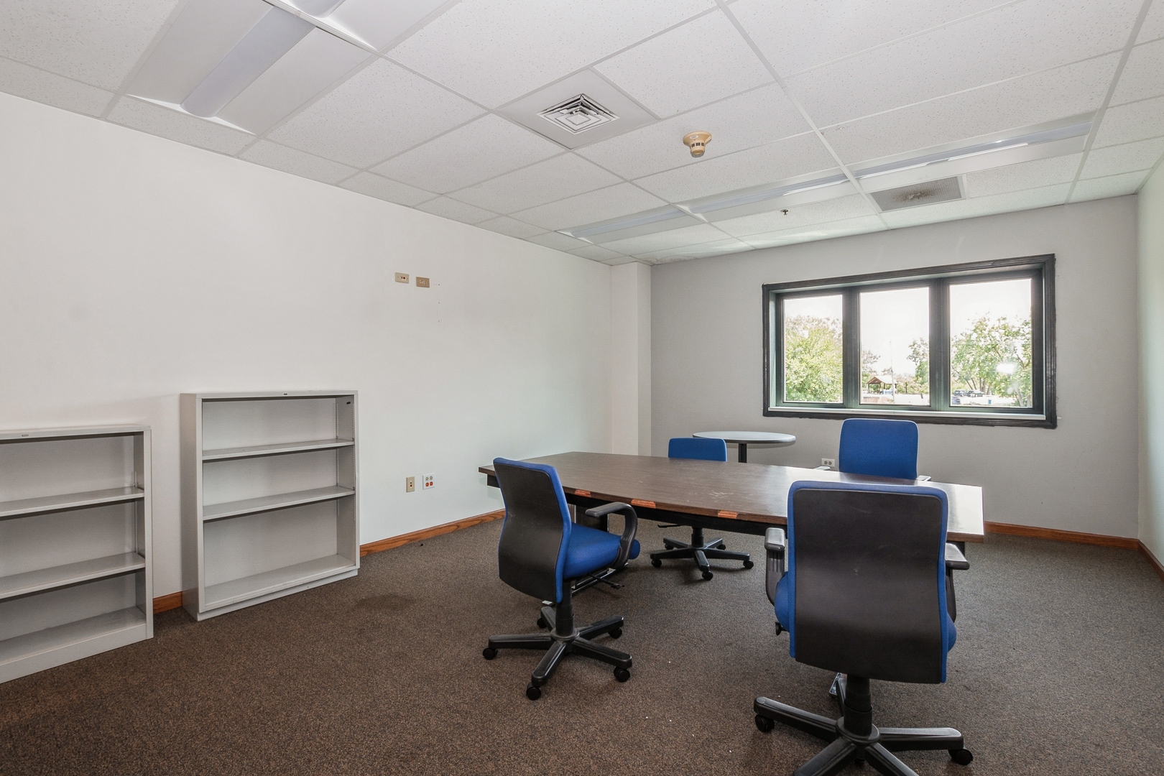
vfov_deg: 77.3
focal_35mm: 15
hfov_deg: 100.4
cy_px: 388
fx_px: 485
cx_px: 582
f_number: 7.1
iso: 250
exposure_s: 1/25
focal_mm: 10
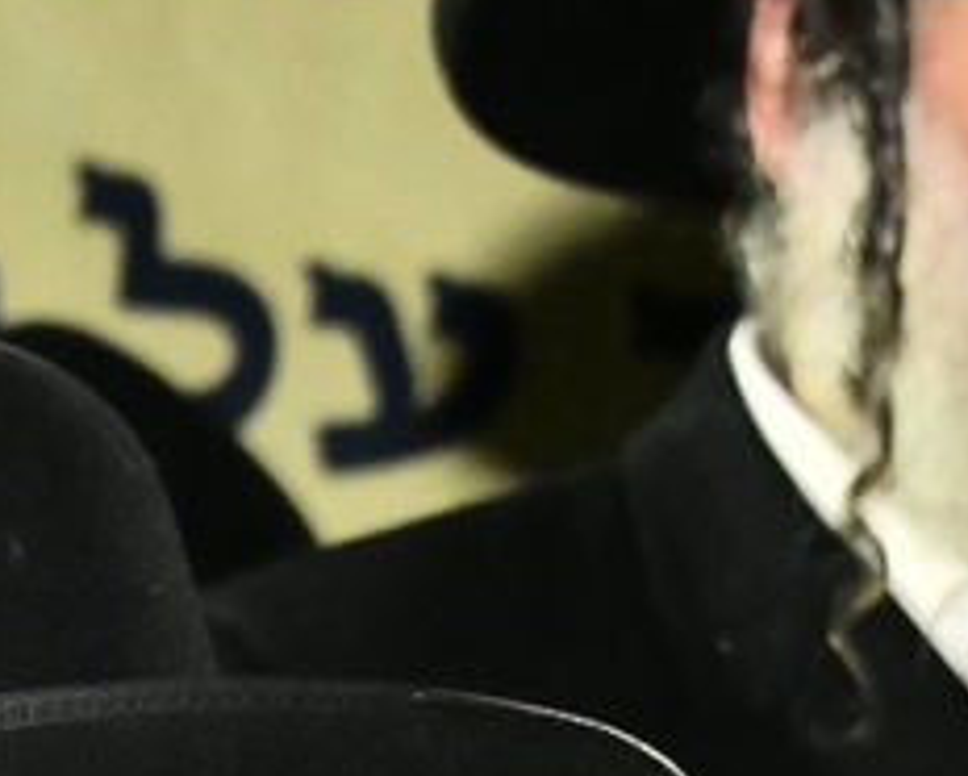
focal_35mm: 294
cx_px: 25
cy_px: 1642
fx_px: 8430
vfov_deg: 5.2
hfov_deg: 6.6
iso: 4000
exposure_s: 1/160
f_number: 5.6
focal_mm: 52
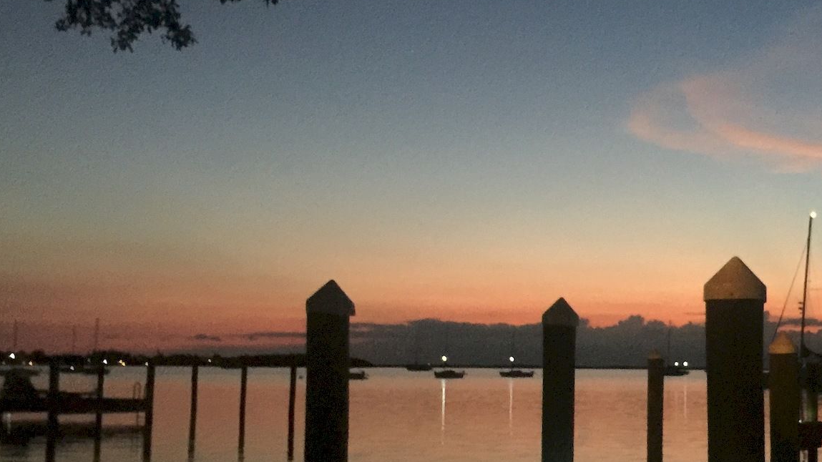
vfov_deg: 21.8
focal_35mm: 55
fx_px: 1199
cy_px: 263
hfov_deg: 36.7
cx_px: 643
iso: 160
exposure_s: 1/4
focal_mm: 4.15
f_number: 2.2
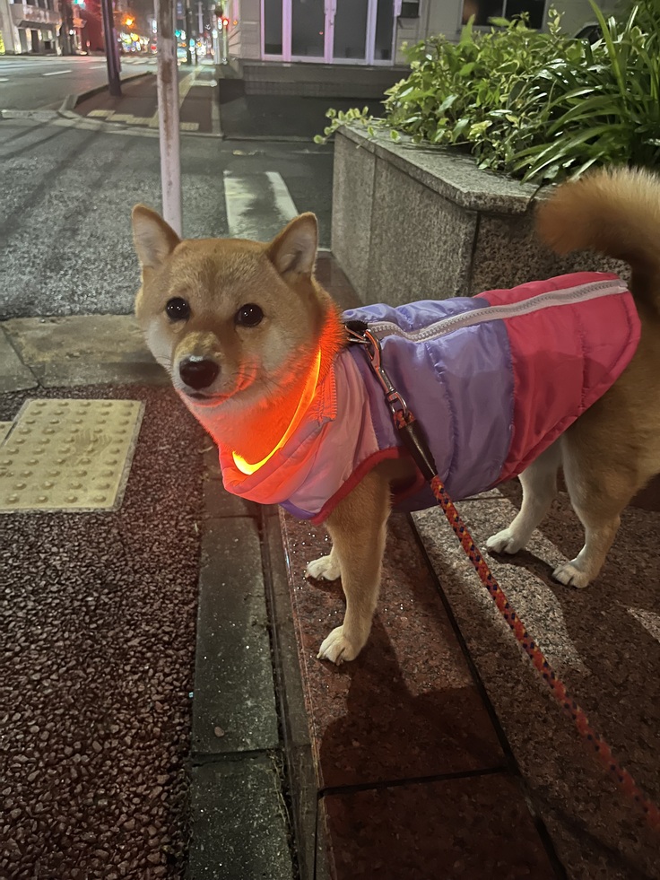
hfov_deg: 53.1
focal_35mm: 26
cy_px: 440
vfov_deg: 67.3
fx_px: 661
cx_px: 330
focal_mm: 5.1
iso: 1250
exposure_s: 1/15
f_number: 1.6
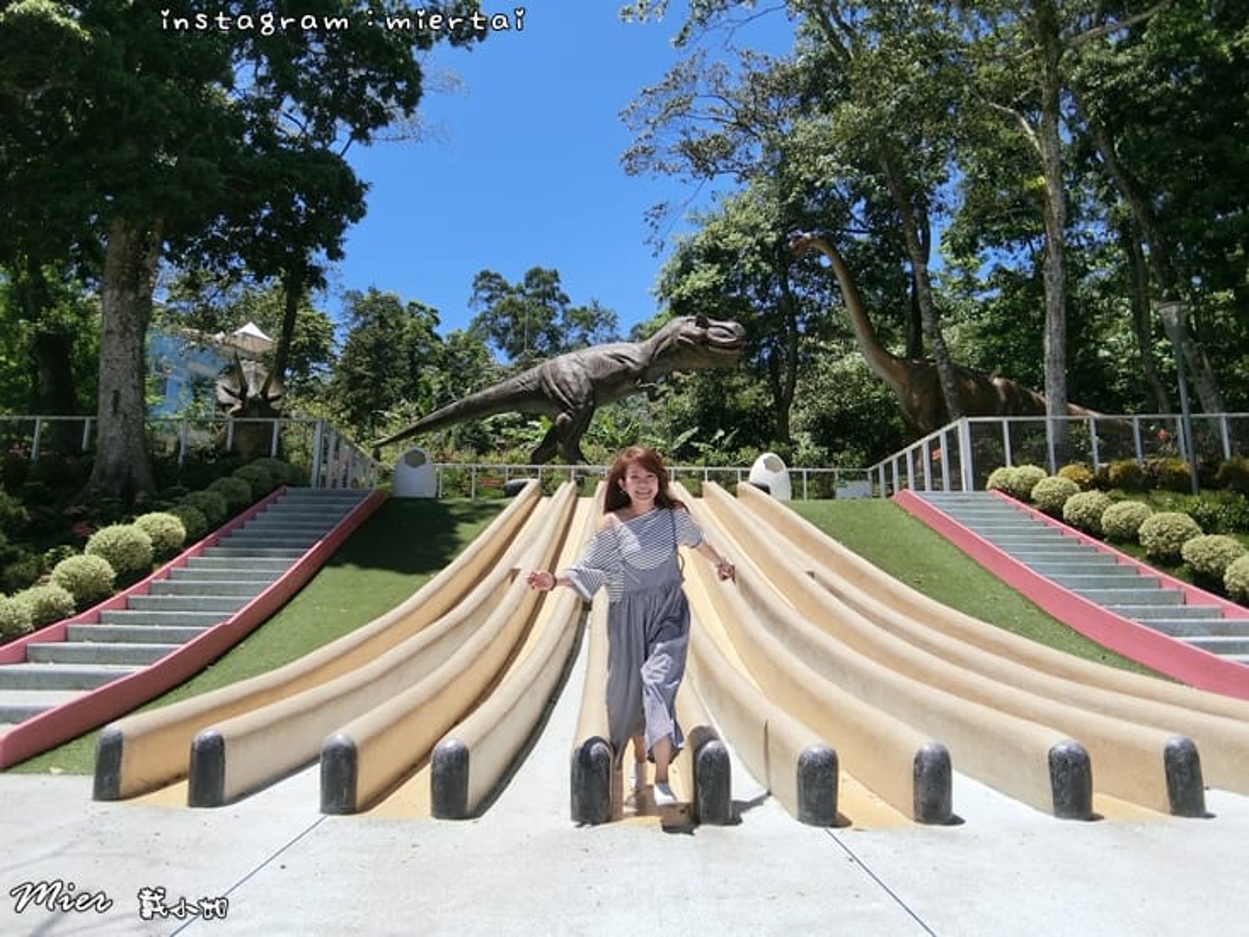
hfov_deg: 79.0
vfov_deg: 63.5
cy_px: 468
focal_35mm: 21
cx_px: 624
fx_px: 758
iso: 80
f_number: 2.8
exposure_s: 1/1600
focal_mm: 4.58
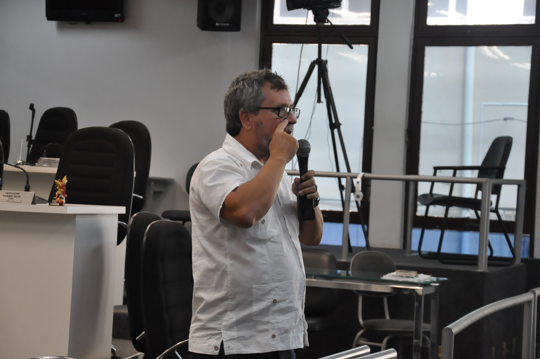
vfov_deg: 13.0
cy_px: 180
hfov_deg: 19.5
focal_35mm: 105
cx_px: 270
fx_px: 1573
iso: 2000
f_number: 5.3
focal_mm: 70
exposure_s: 1/200
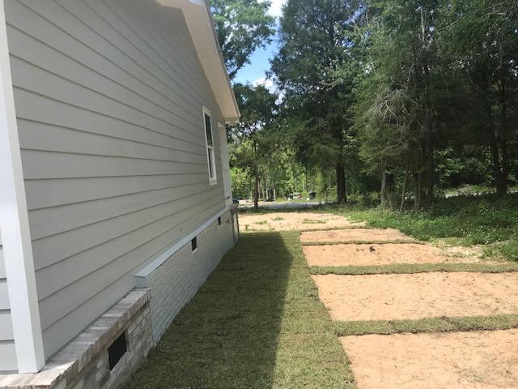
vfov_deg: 49.7
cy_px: 194
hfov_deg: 63.4
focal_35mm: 28
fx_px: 419
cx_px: 259
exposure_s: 1/1064
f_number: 1.8
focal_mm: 3.99
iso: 20
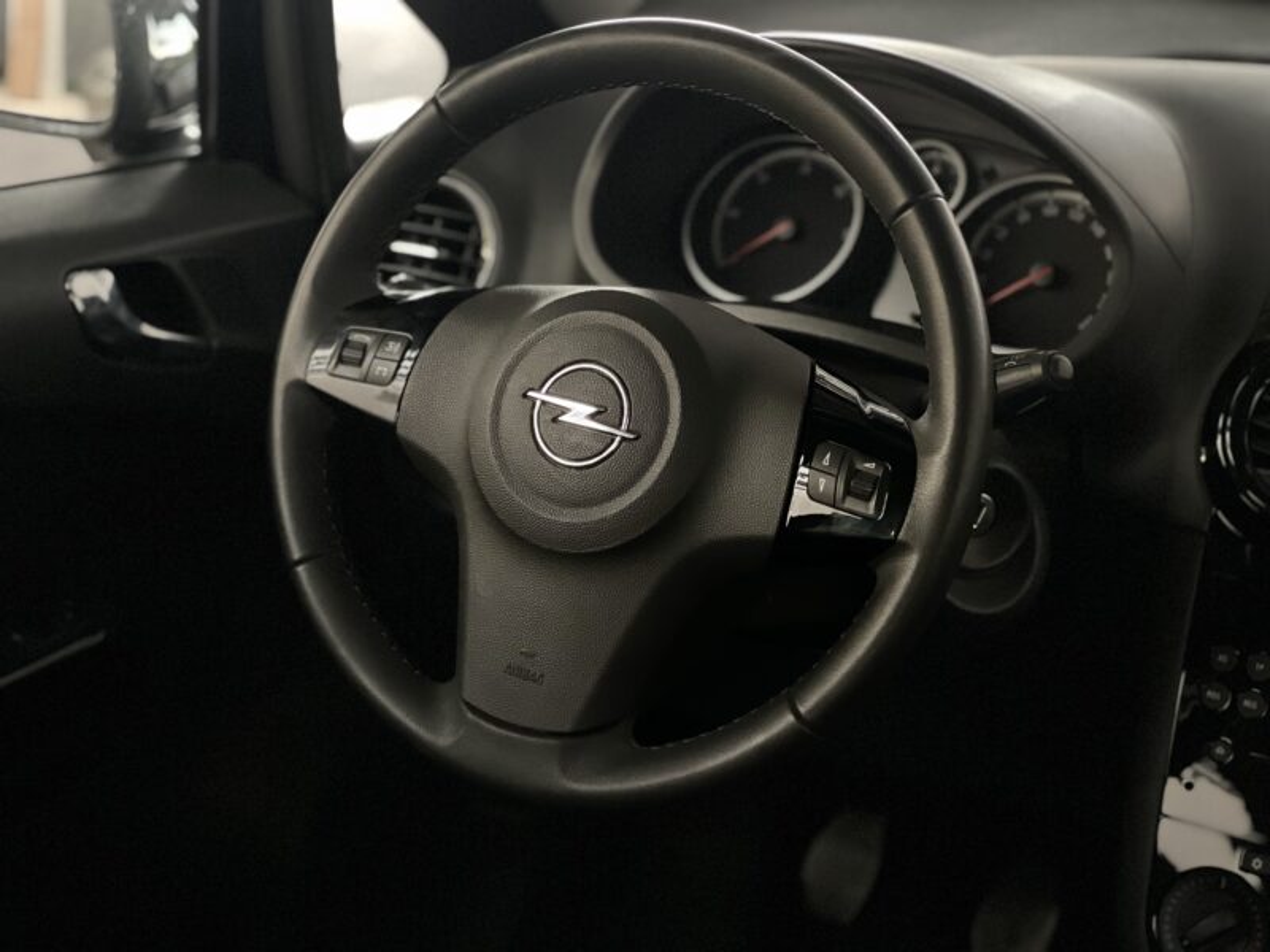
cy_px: 476
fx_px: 2825
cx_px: 635
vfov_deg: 19.1
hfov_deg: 25.3
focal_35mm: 77
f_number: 2.8
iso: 640
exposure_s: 1/15
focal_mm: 9
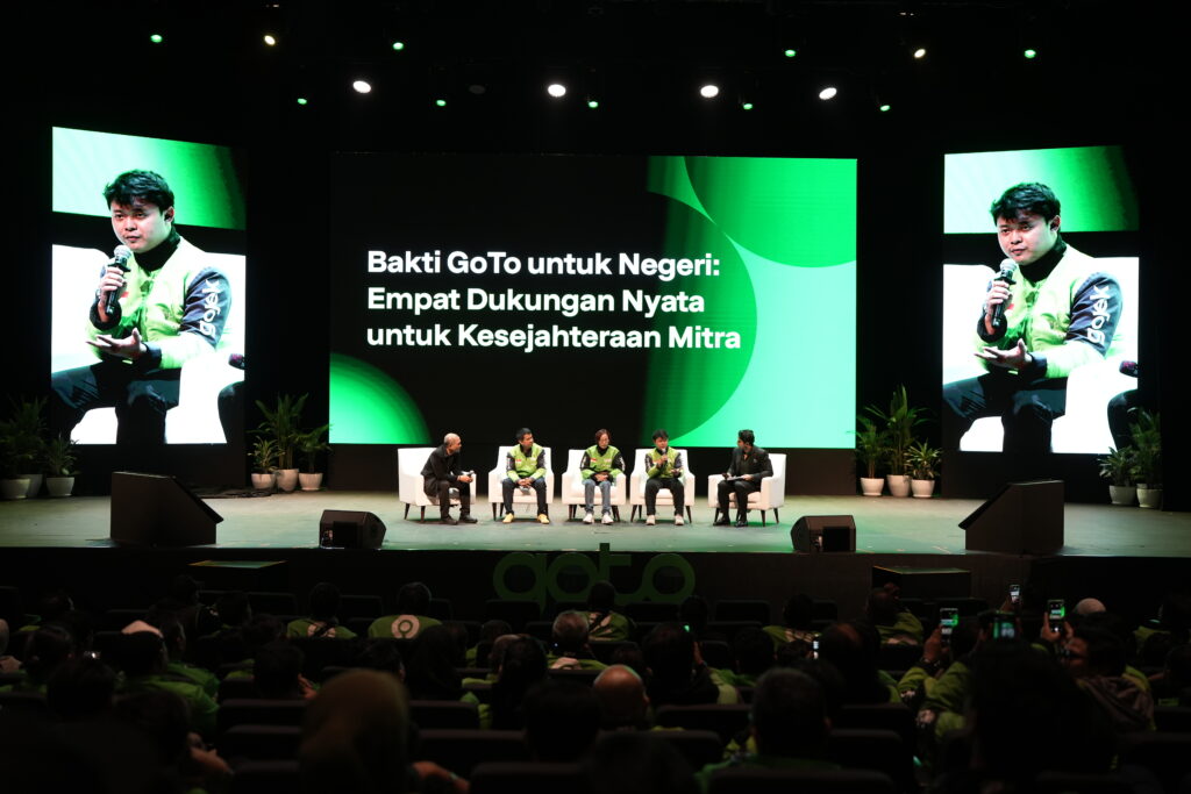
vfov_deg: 33.4
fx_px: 1323
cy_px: 397
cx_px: 596
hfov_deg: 48.5
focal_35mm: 40
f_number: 2.2
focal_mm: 40
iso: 1000
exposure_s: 1/200
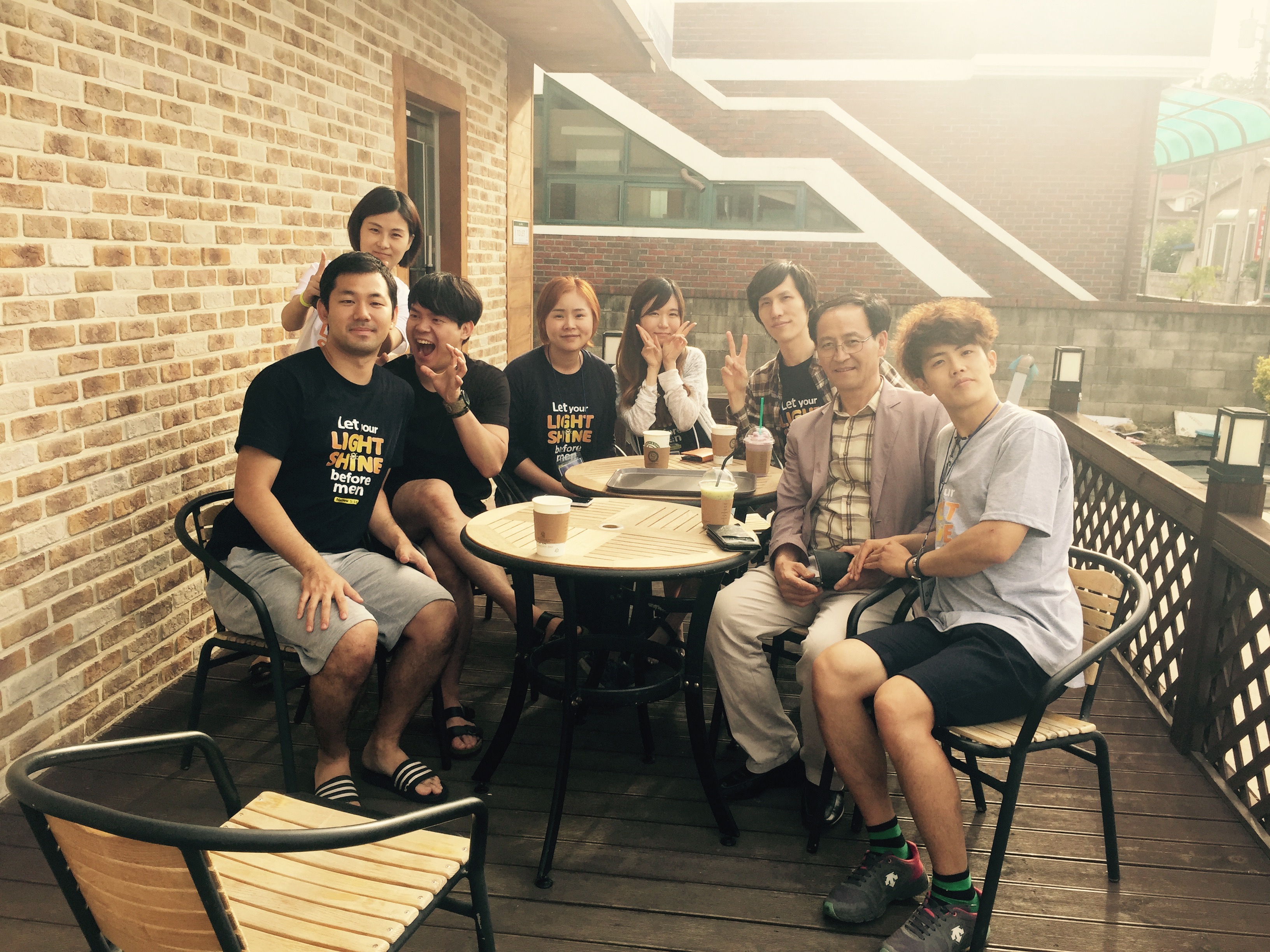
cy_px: 476
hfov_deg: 61.7
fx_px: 1064
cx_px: 635
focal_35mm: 29
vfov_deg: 48.2
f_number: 2.2
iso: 32
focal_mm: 4.15
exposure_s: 1/494
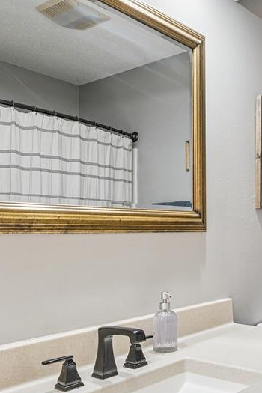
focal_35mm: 39
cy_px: 231
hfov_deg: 31.7
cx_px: 261
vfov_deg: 49.3
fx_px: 426
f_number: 8
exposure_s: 1/10
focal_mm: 16
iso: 500
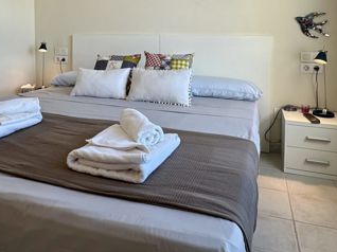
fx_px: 302
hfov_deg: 58.2
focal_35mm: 31
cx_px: 145
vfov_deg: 42.8
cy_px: 42
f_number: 2.2
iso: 32
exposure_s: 1/100
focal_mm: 2.22
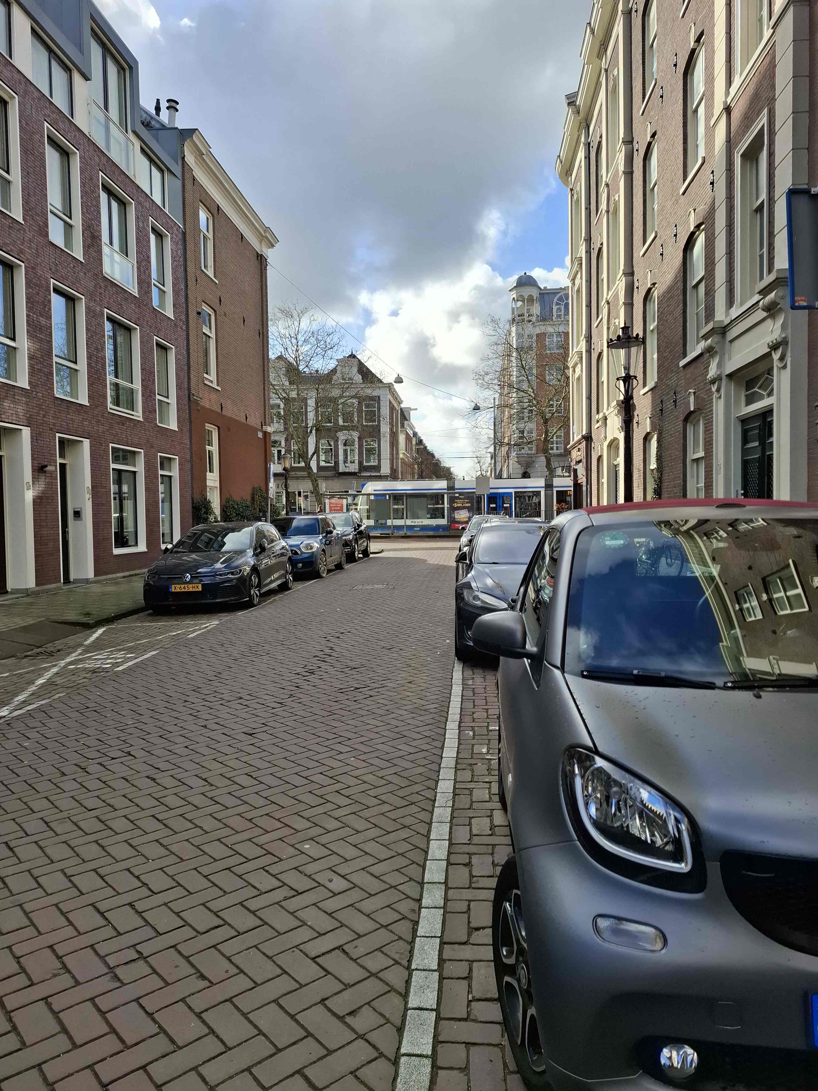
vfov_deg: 73.9
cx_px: 409
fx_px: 725
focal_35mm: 23
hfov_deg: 58.9
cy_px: 546
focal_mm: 5.54
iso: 50
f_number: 1.8
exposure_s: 1/1468
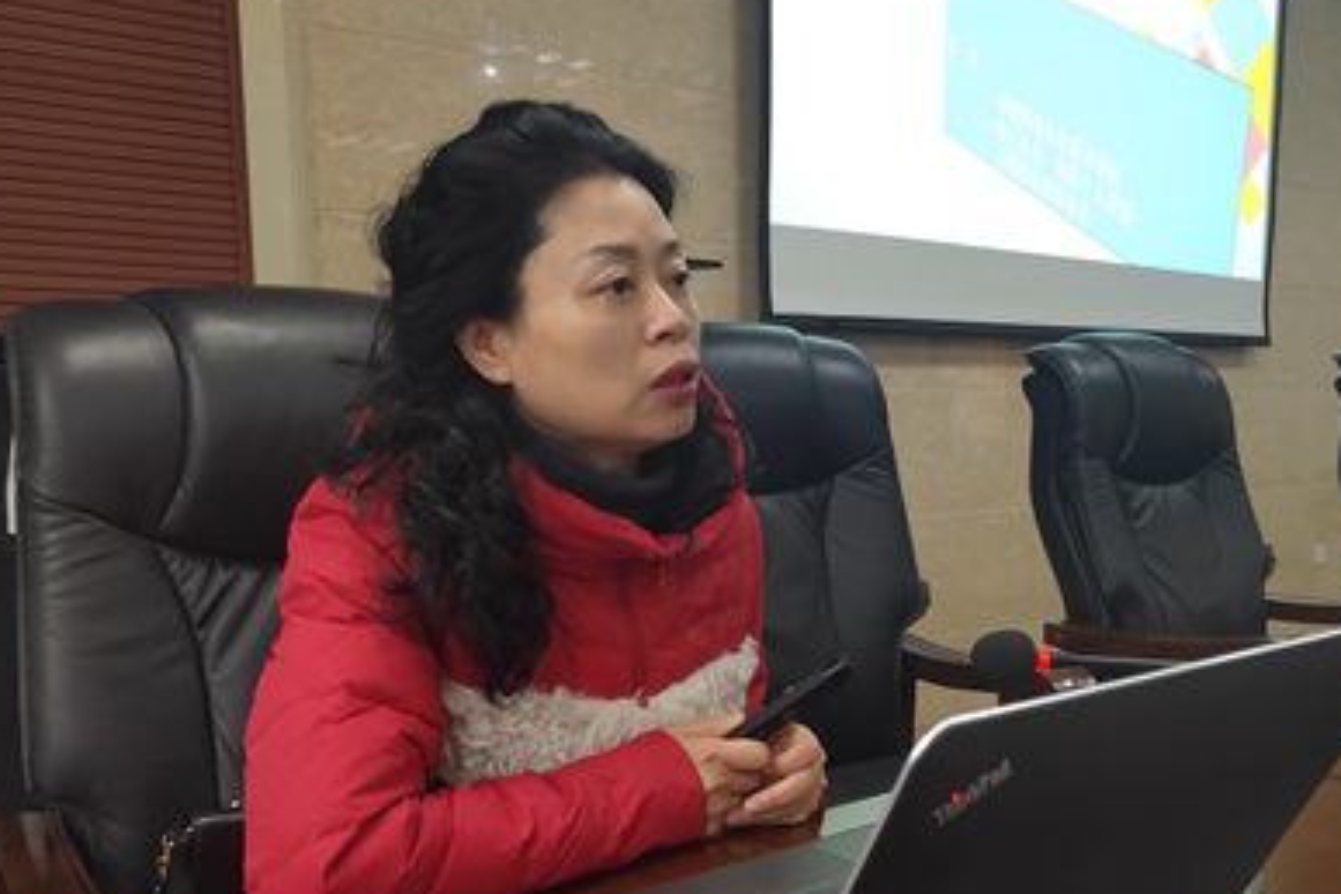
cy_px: 542
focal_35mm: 39
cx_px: 818
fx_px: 1453
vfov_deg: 34.1
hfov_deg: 49.2
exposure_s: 1/50
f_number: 1.8
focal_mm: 4.27
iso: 284
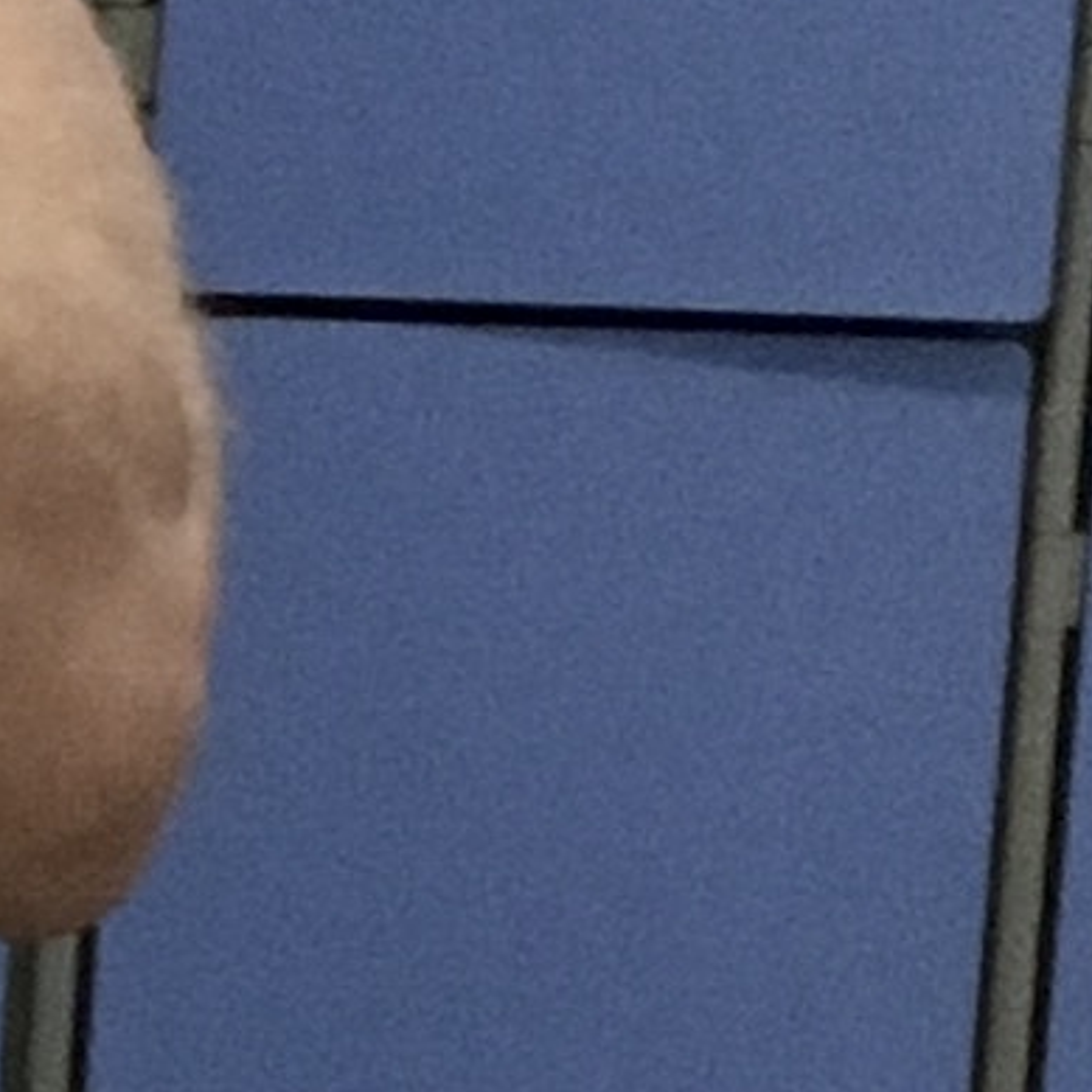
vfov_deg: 6.6
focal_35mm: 266
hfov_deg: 6.1
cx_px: -2206
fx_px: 9494
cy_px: 963
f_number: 2.2
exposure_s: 1/33
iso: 200
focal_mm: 4.15
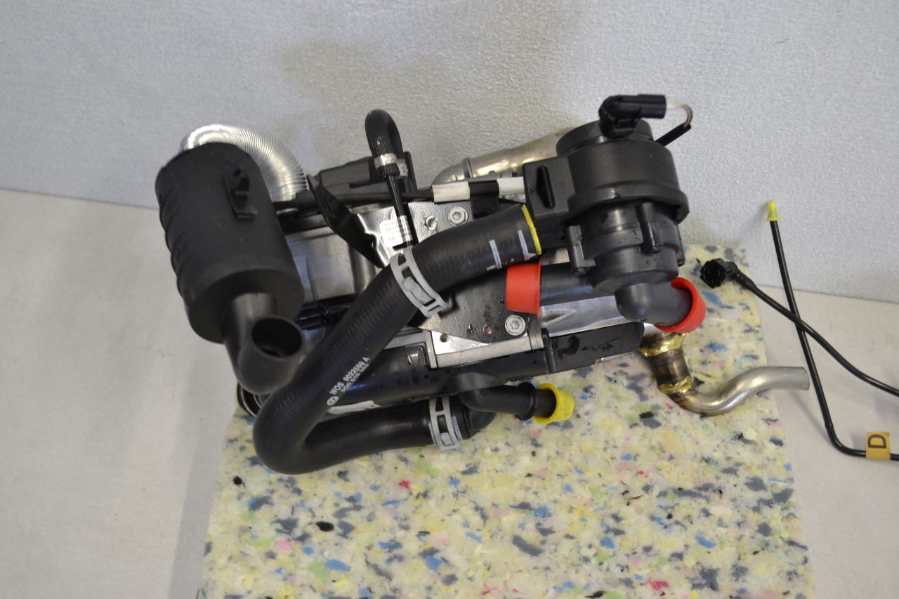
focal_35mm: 36
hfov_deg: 53.1
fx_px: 899
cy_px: 300
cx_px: 450
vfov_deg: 36.9
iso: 400
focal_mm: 24
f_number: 4
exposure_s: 1/15
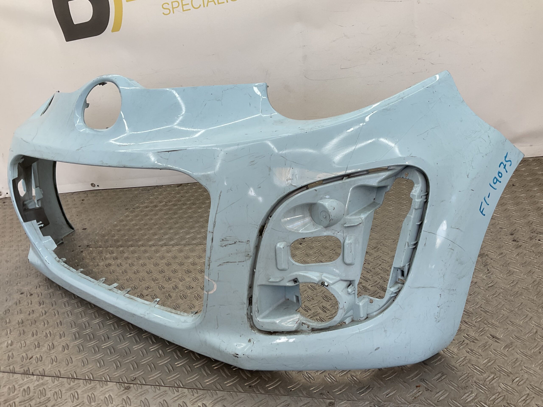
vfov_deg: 48.2
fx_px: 455
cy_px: 204
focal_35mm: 29
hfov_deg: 61.7
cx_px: 272
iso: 16
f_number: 1.8
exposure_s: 1/147
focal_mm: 3
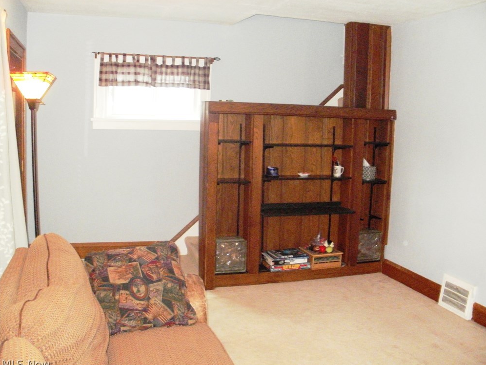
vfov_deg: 38.7
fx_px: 519
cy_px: 184
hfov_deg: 50.1
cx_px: 249
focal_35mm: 37
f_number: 3.5
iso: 800
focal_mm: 6.3
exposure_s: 1/30
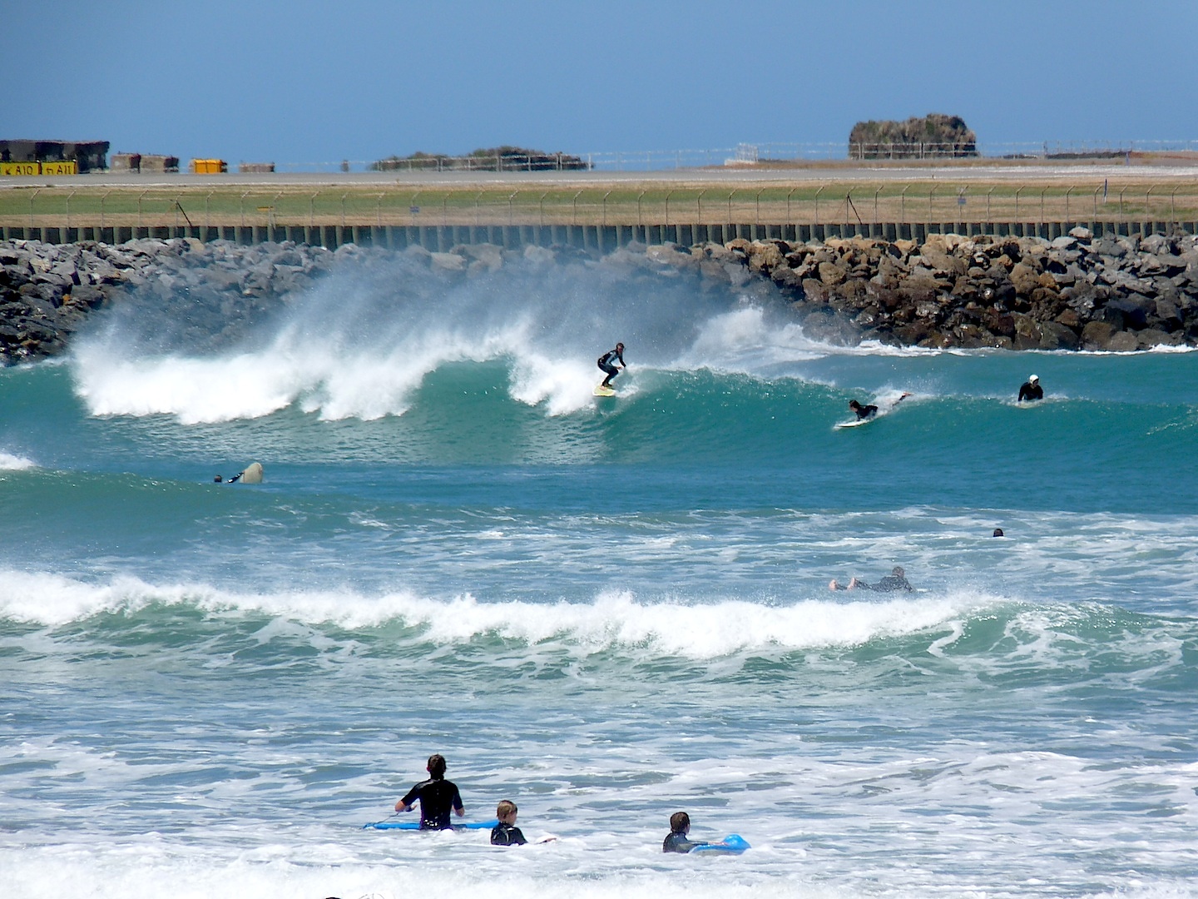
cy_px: 450
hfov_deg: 4.9
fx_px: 13947
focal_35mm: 403
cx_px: 599
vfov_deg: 3.7
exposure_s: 1/400
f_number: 7.1
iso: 100
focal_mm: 71.7
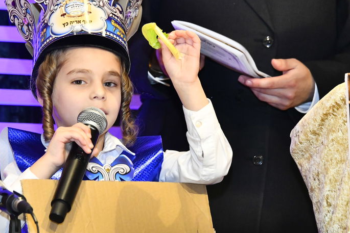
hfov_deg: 6.3
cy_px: 97
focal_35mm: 327
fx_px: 3180
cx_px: 100
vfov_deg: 4.2
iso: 2500
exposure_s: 1/80
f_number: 6.3
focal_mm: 160
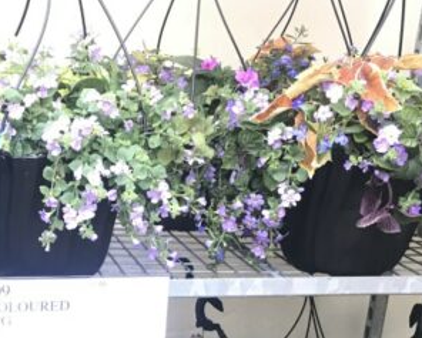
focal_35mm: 71
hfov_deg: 26.1
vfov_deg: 20.6
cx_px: 64
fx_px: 887
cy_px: 362
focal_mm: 3.99
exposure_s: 1/30
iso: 25
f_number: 1.8
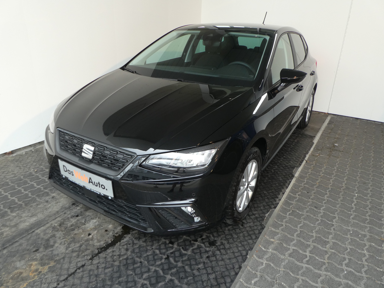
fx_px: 266
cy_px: 144
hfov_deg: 71.6
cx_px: 192
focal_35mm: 24
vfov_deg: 56.8
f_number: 3.3
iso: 125
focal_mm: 4.3
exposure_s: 1/60
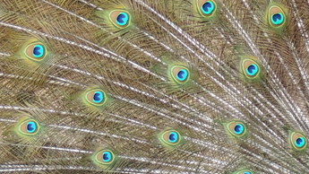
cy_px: 77
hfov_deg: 4.0
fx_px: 4465
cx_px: 330
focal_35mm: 545
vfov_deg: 2.2
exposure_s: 1/125
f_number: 4.3
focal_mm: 24
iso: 160
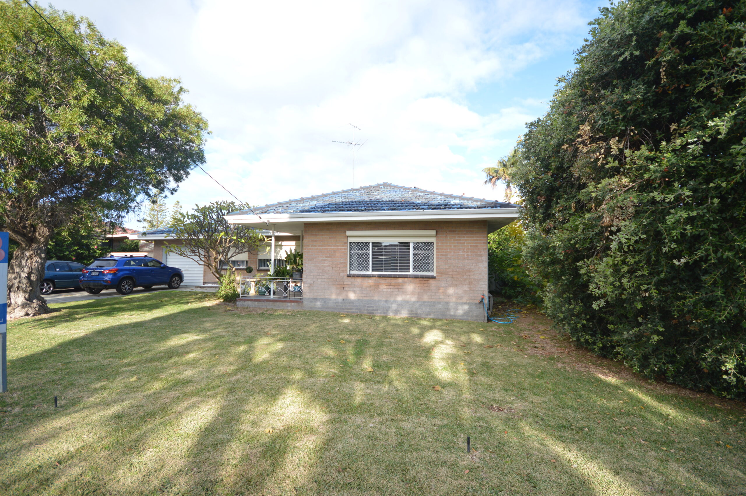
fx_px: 311
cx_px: 373
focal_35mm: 15
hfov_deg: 100.4
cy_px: 248
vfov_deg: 77.2
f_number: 5.6
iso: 100
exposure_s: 1/125
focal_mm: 10
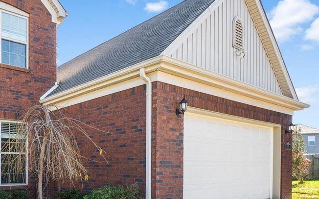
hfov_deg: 55.2
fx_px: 261
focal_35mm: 30
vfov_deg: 40.7
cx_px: 36
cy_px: 149
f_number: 8
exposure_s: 1/320
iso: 400
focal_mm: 10
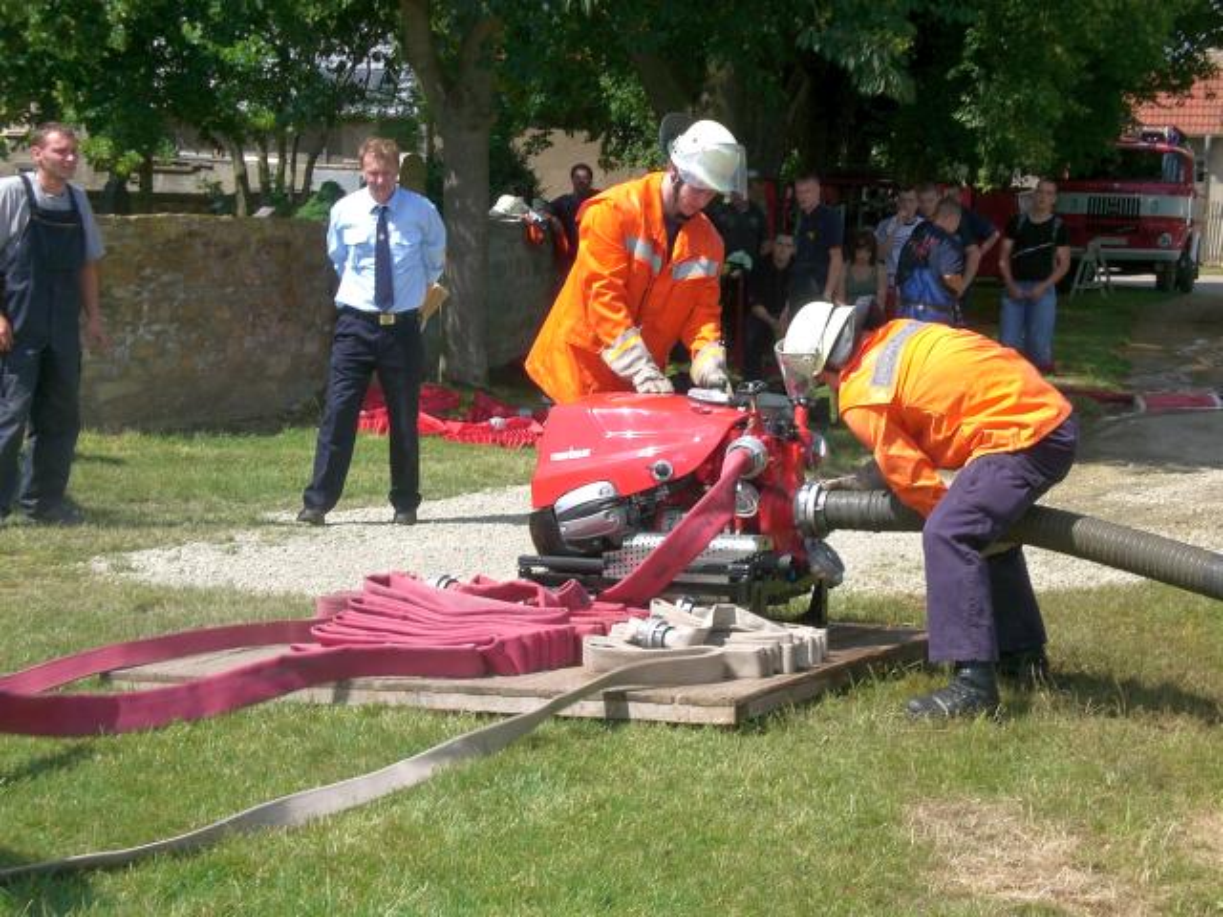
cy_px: 458
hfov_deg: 26.0
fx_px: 2650
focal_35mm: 75
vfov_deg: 19.6
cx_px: 612
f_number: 6.4
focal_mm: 12.47
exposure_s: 1/200
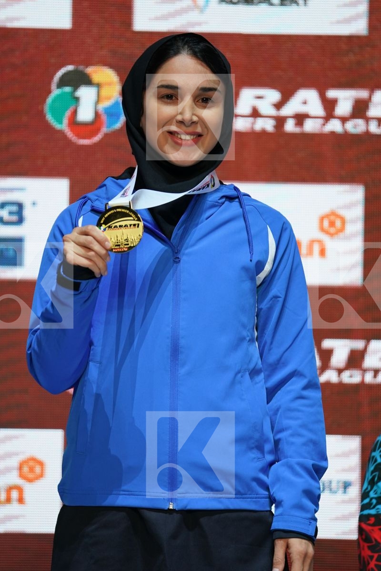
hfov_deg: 4.6
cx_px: 190
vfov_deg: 6.9
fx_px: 4762
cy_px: 286
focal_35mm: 300
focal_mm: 200
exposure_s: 1/250
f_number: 2.8
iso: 320
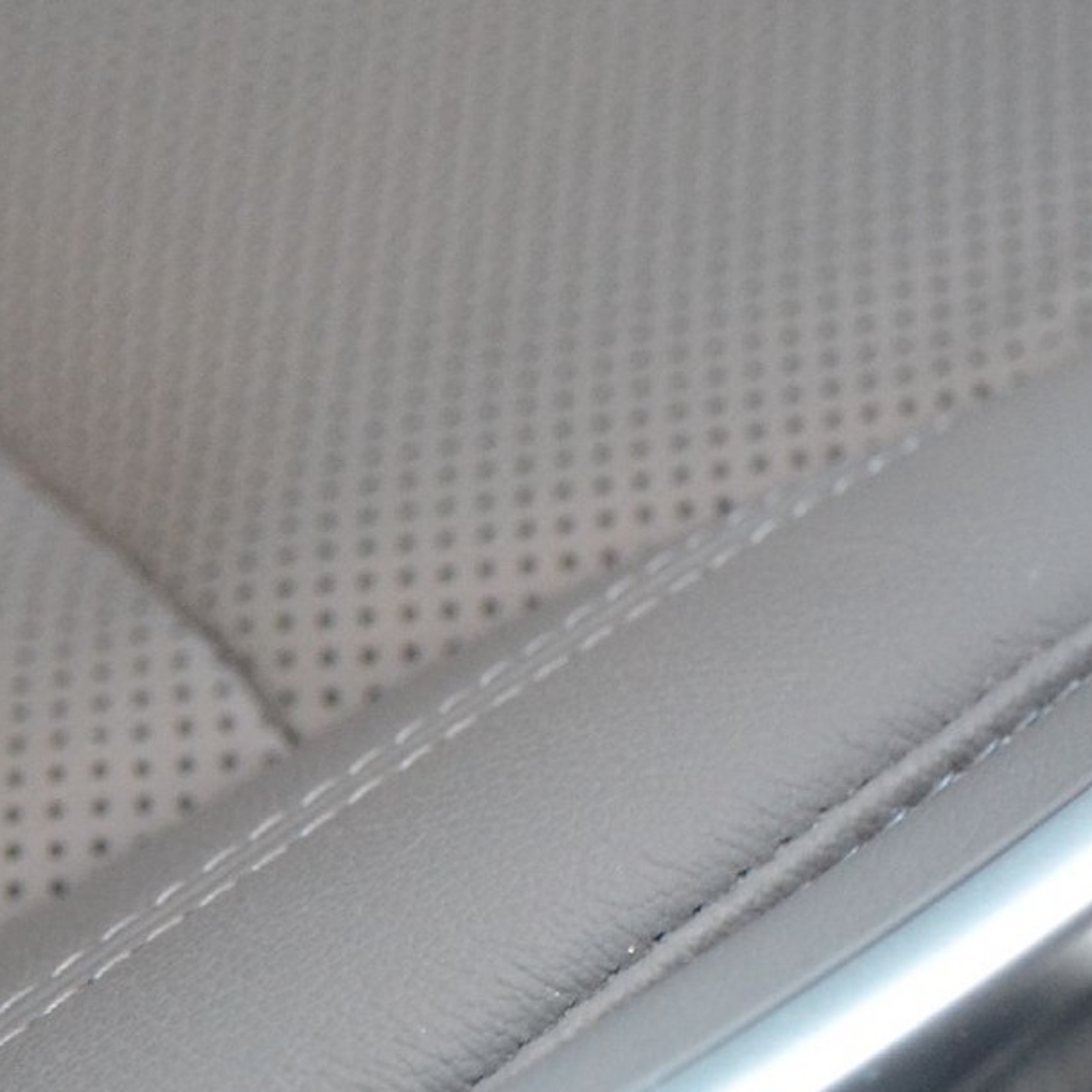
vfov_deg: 11.1
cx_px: 1724
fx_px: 5603
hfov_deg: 10.7
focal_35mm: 157
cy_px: 496
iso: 1600
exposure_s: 1/15
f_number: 2.8
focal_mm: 30
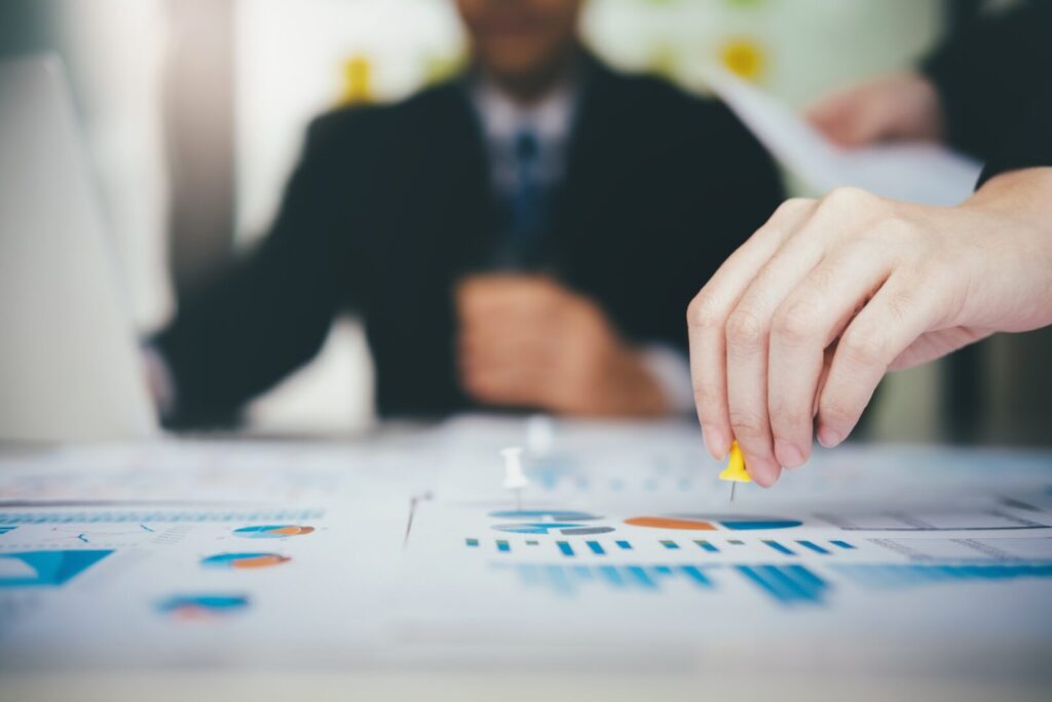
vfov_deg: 25.5
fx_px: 1549
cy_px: 351
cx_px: 526
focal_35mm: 53
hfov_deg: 37.5
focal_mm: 35
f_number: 2
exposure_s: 1/1000
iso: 200
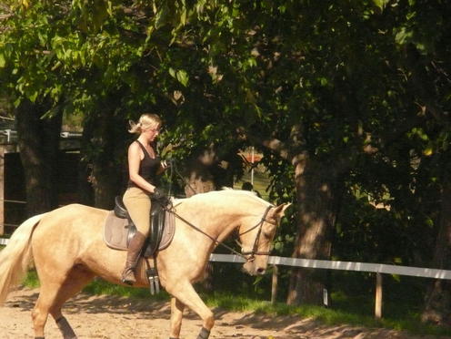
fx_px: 3648
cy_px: 170
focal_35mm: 280
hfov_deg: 7.1
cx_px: 226
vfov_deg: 5.3
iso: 1250
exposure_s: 1/800
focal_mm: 46
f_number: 11
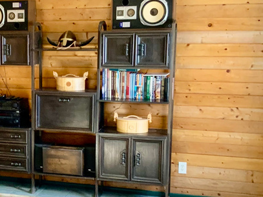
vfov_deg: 20.1
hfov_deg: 25.5
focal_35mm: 73
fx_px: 554
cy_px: 124
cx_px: 8
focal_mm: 3
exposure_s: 1/60
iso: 125
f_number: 1.8
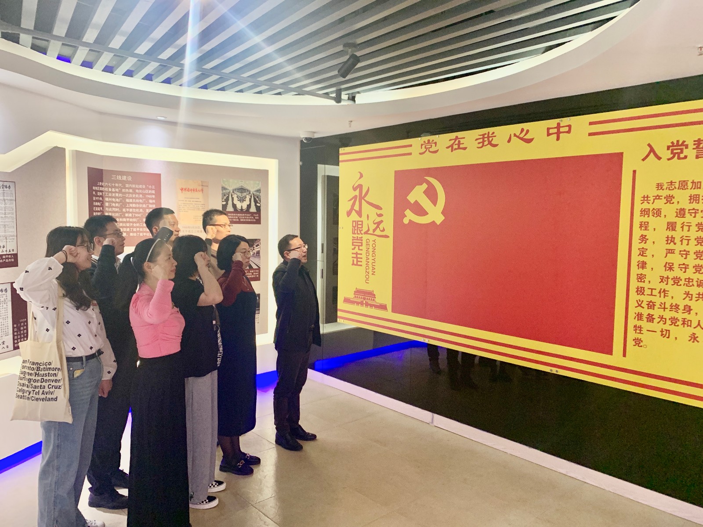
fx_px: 528
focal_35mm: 26
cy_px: 264
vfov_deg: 53.1
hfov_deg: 67.3
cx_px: 352
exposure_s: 1/50
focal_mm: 4.25
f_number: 1.8
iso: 160
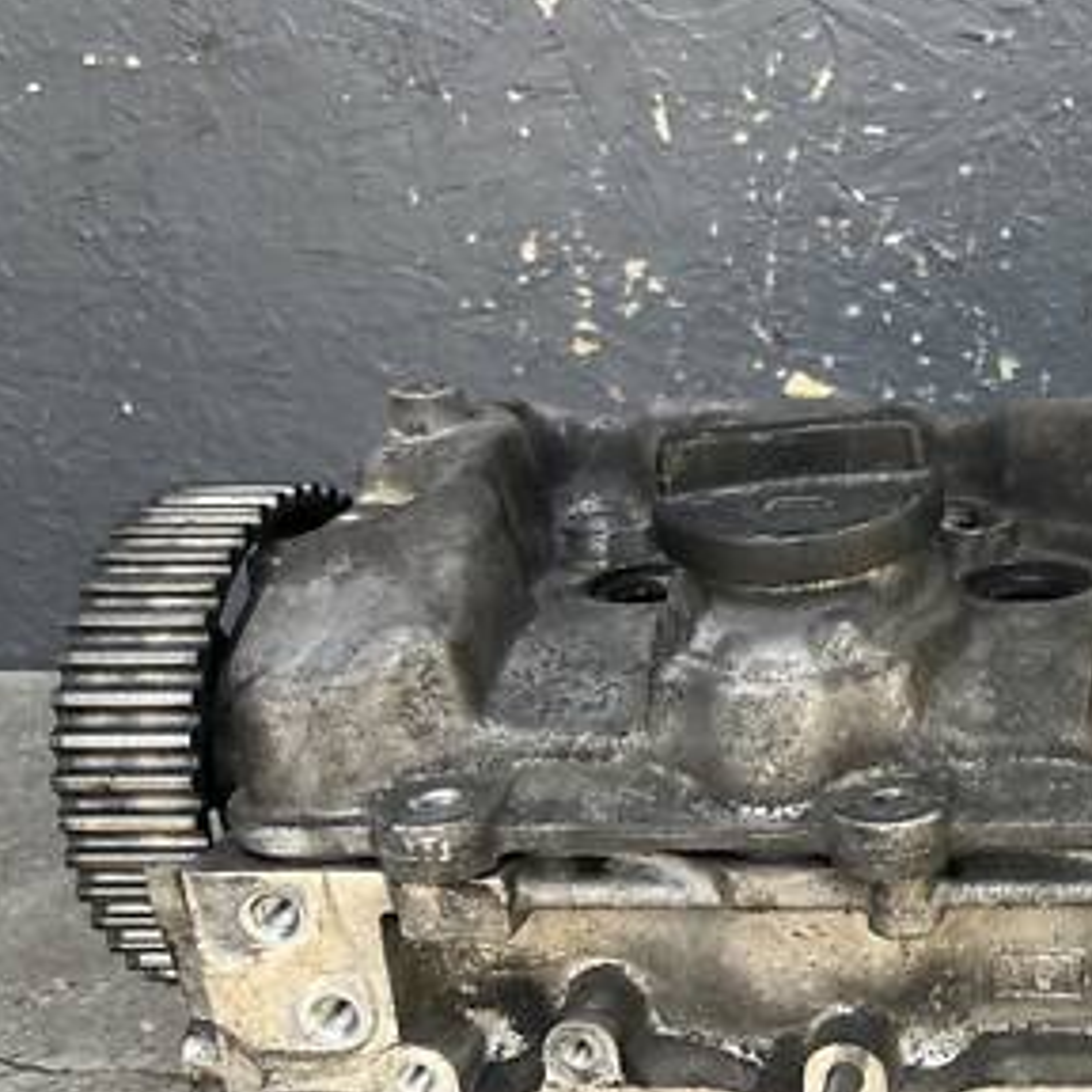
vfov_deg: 33.3
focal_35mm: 51
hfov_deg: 30.3
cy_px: 641
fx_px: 1820
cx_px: 1172
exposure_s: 1/251
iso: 40
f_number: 1.6
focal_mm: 5.1
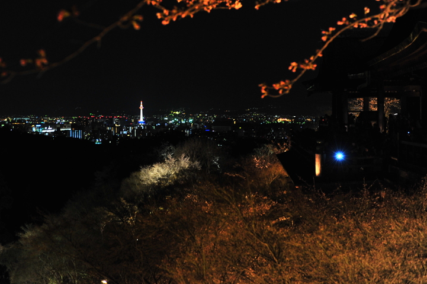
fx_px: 640
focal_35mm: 54
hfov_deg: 36.6
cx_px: 155
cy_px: 112
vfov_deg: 24.9
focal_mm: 38
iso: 1250
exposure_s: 1/15
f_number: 4
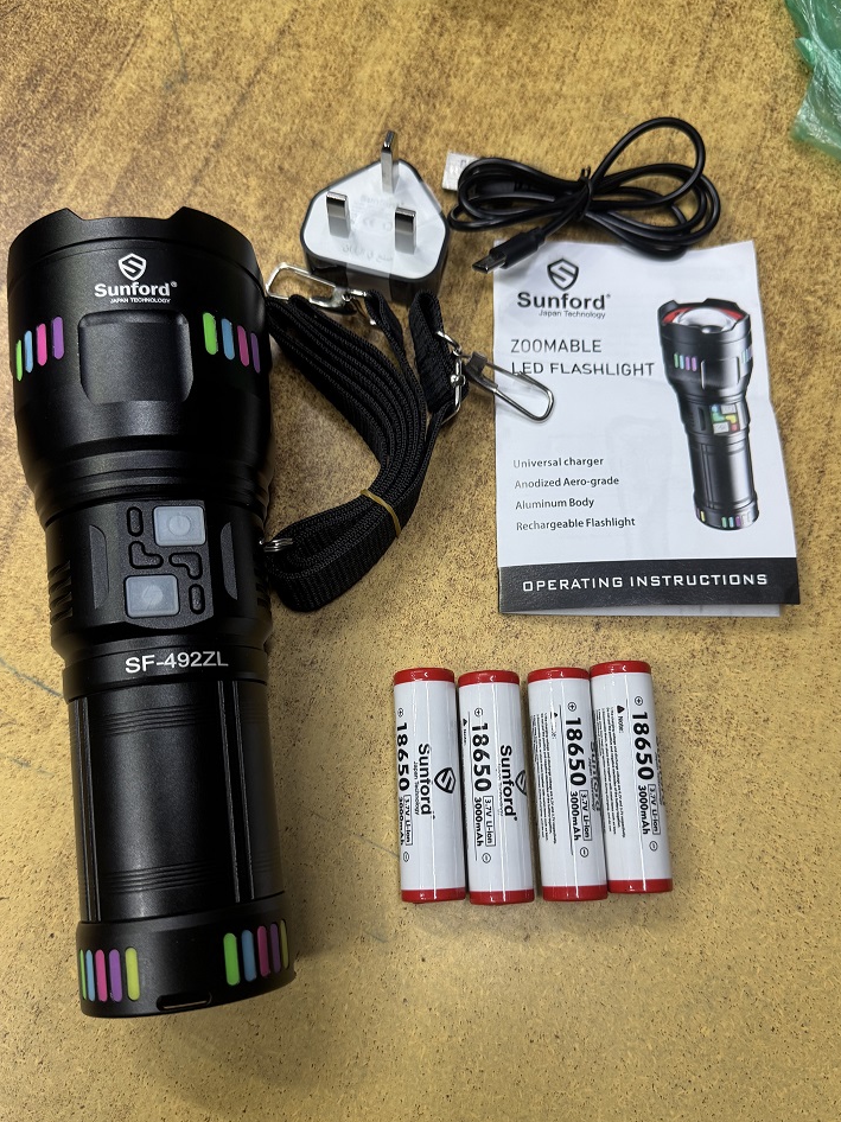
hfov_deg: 48.2
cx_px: 430
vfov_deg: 61.6
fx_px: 940
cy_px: 596
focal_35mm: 29
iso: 125
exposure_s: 1/100
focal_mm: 6.76
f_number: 1.78
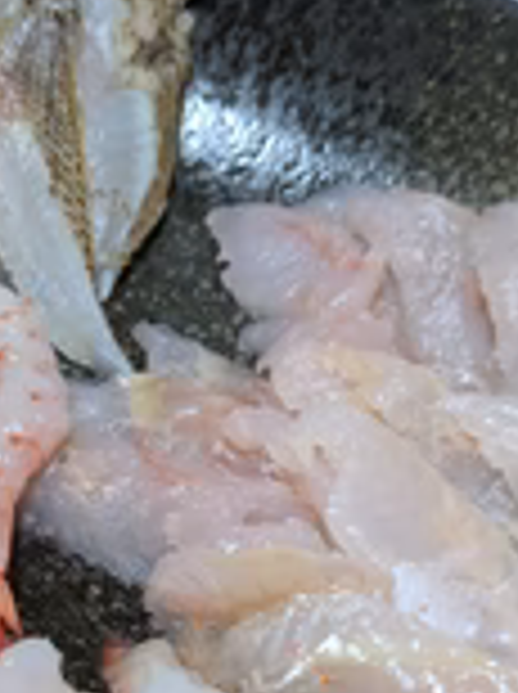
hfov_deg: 21.8
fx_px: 1301
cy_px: 558
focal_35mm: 65
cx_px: 14
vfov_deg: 29.2
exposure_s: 1/100
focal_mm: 5.43
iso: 291
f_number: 1.89
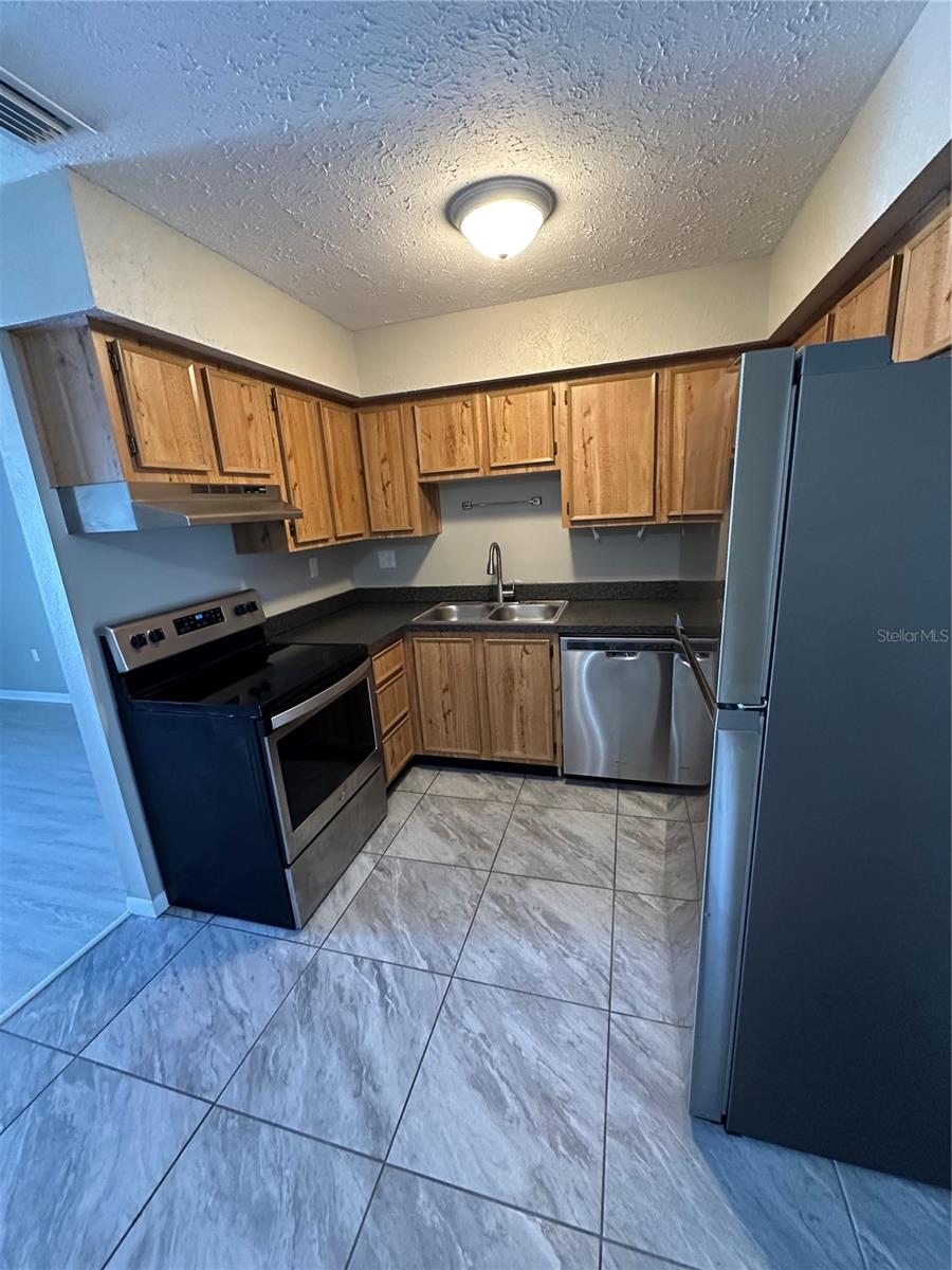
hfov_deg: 85.7
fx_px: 513
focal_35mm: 14
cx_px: 476
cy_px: 635
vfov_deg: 102.1
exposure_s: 1/60
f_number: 2.2
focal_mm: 2.22
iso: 500
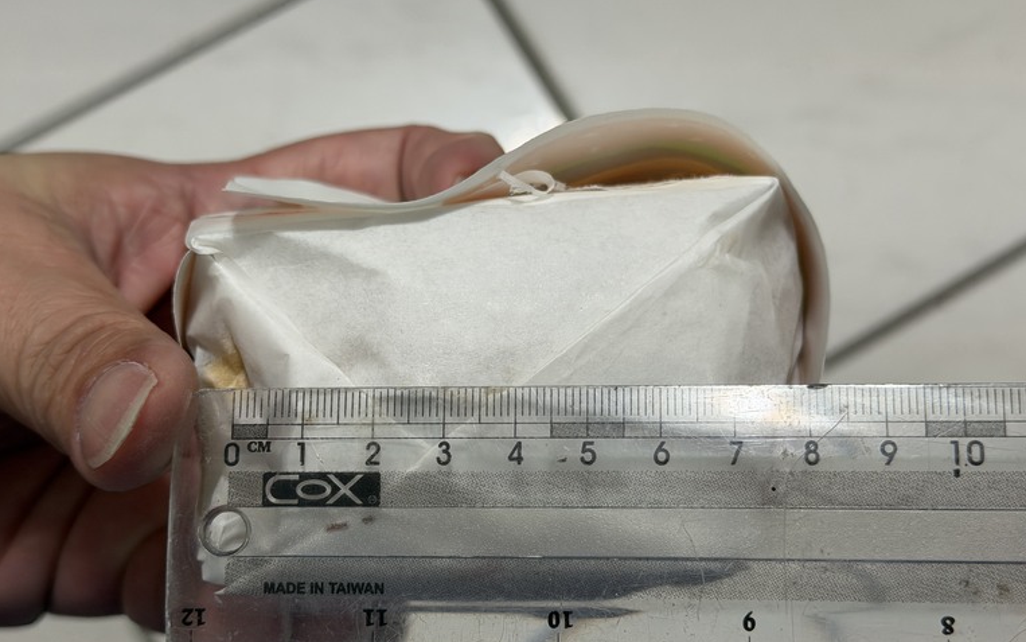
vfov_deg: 24.9
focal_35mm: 52
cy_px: 360
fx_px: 1454
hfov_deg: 38.9
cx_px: 522
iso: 64
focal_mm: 6.76
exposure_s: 1/60
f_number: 1.78
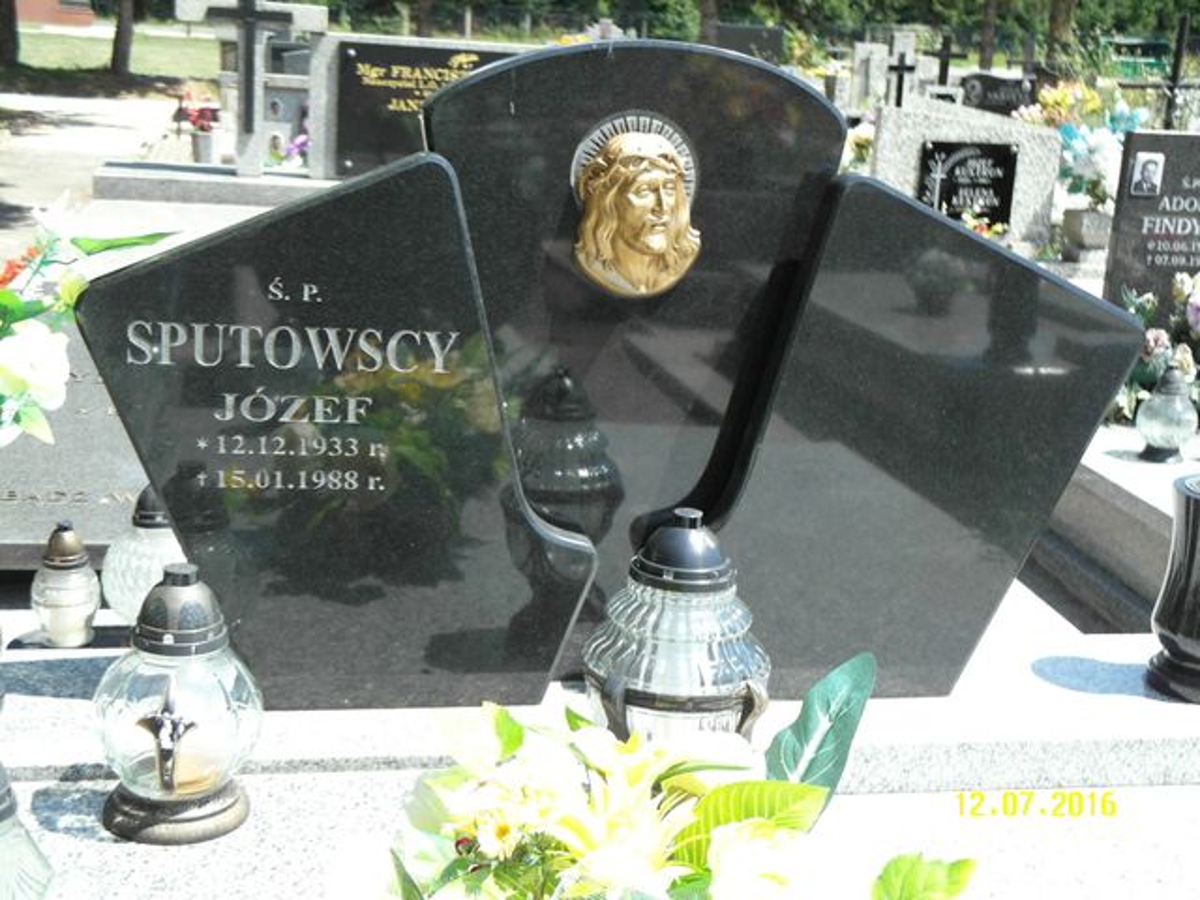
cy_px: 450
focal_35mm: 49
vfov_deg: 29.7
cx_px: 600
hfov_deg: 38.9
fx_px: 1699
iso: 80
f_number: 2.2
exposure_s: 1/750
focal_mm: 10.6
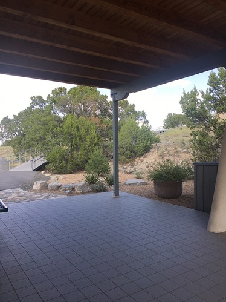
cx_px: 113
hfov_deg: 48.2
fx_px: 253
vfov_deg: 61.7
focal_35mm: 29
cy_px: 151
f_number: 2.2
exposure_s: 1/403
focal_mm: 4.15
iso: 25
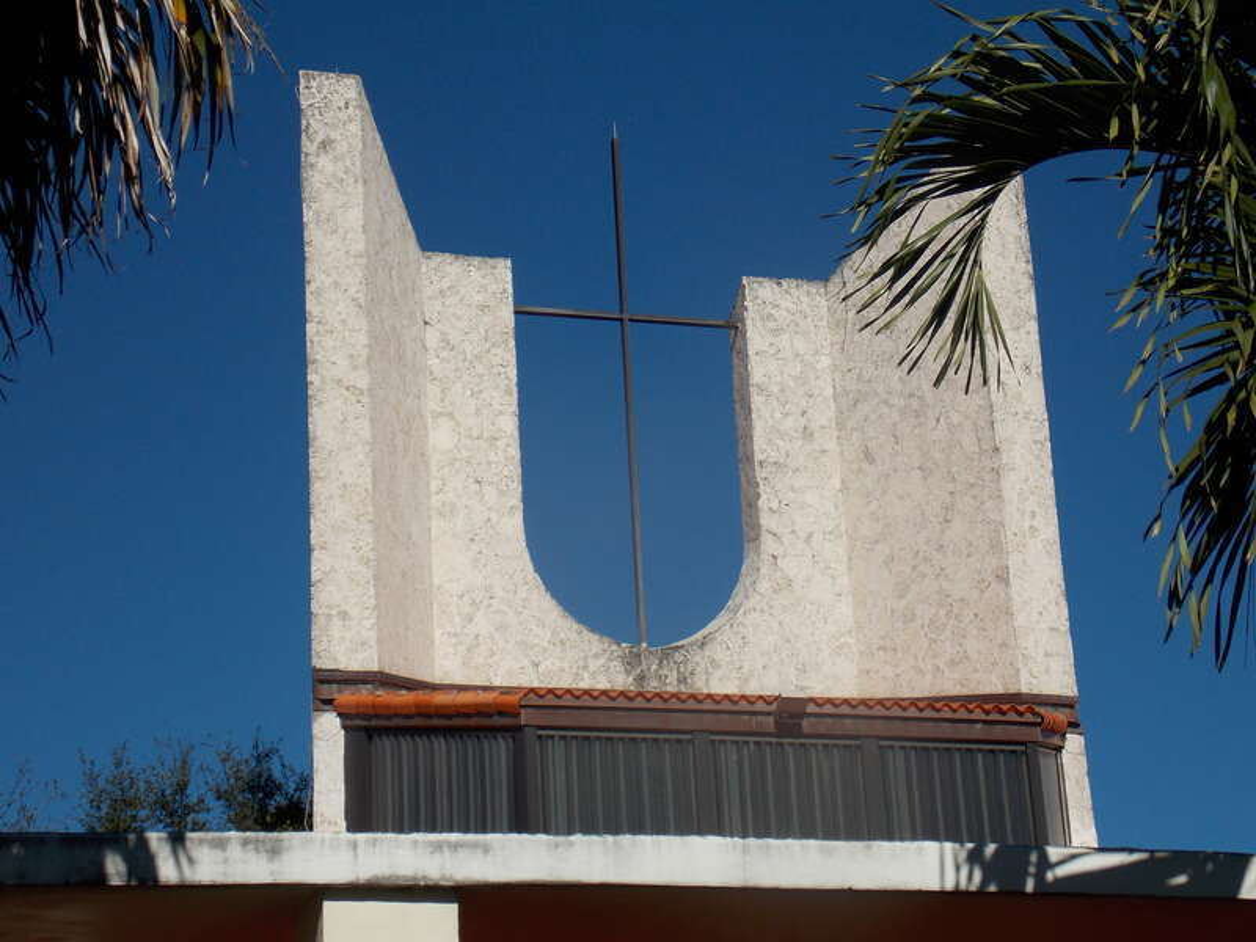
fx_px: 2830
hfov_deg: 25.0
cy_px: 471
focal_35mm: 78
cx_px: 628
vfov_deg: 18.9
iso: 80
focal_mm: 13.9
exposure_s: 1/160
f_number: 13.8
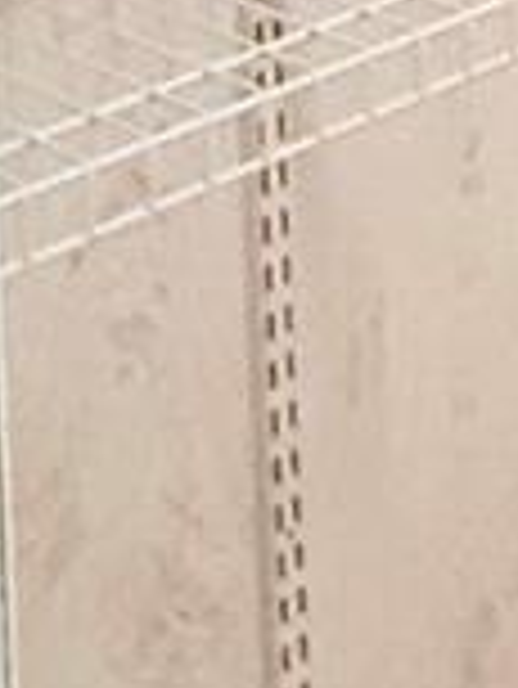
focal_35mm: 110
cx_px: 1797
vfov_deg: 14.0
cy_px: -827
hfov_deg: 9.1
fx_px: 2192
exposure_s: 1/60
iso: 400
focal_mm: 2.22
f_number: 2.2
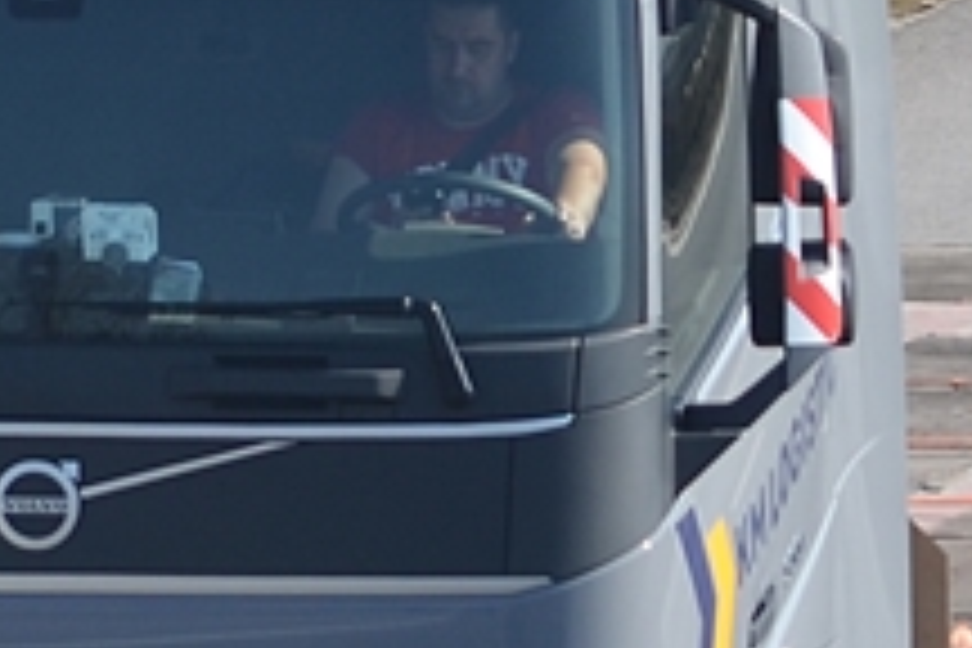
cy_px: 353
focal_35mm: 721
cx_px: 464
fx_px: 19465
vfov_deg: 1.9
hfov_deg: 2.9
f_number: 5.6
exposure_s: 1/800
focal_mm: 130
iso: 160
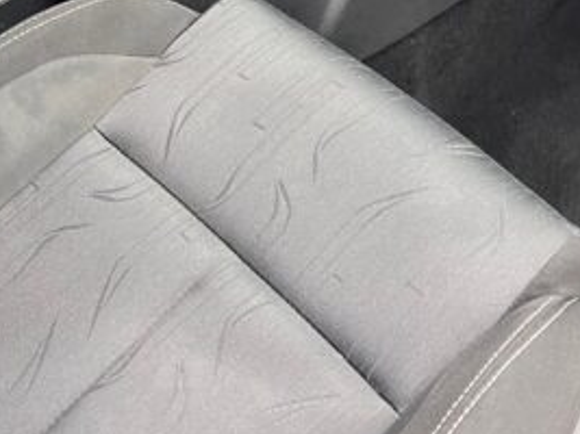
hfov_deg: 24.8
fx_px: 1306
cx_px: 428
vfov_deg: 17.5
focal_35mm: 78
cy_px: -154
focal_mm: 5.7
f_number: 1.5
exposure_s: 1/50
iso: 160
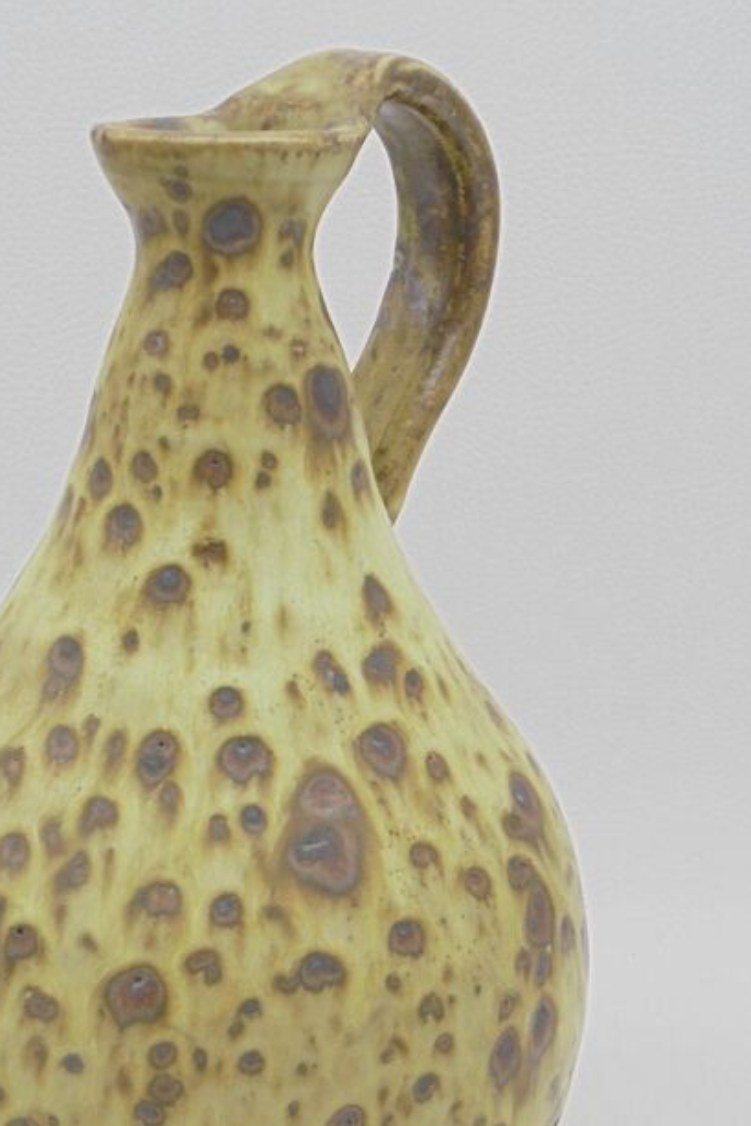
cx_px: 276
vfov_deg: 34.2
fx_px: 1814
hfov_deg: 23.3
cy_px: 737
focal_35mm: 58
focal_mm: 6.9
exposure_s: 1/30
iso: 160
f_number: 4.2
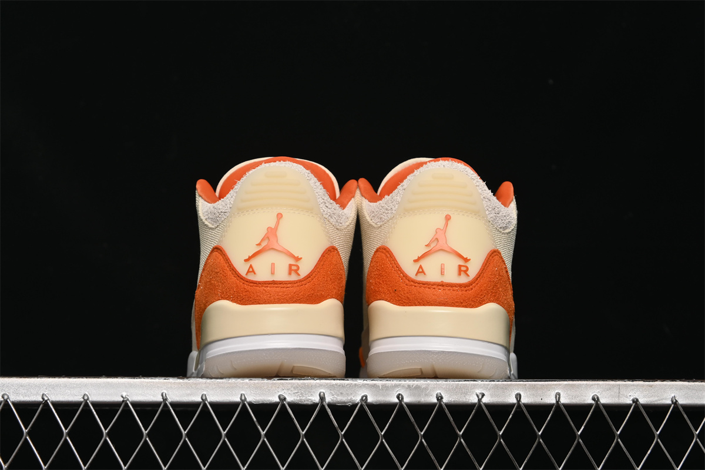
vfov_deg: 18.2
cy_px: 235
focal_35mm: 75
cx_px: 352
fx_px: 1469
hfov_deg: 27.0
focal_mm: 50
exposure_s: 1/60
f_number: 7.1
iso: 160
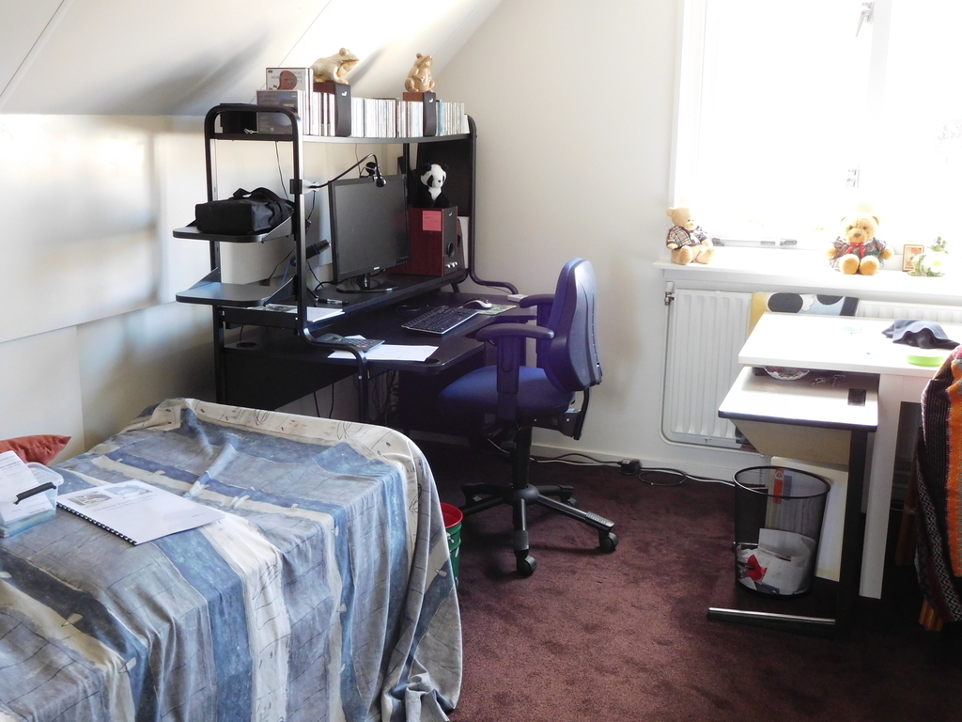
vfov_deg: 40.7
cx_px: 481
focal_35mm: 35
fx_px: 973
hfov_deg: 52.6
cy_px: 361
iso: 400
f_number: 3.8
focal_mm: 6.2
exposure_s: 1/25
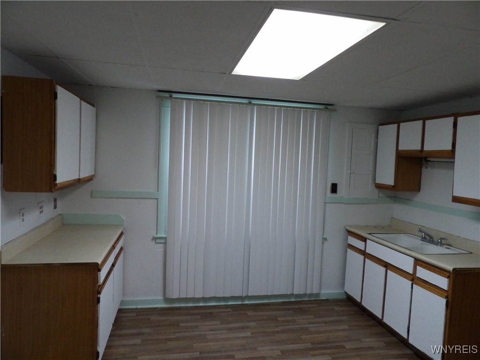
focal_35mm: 24
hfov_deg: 71.6
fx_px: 333
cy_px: 180
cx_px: 240
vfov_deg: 56.8
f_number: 2.8
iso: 612
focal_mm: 4.3
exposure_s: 1/60
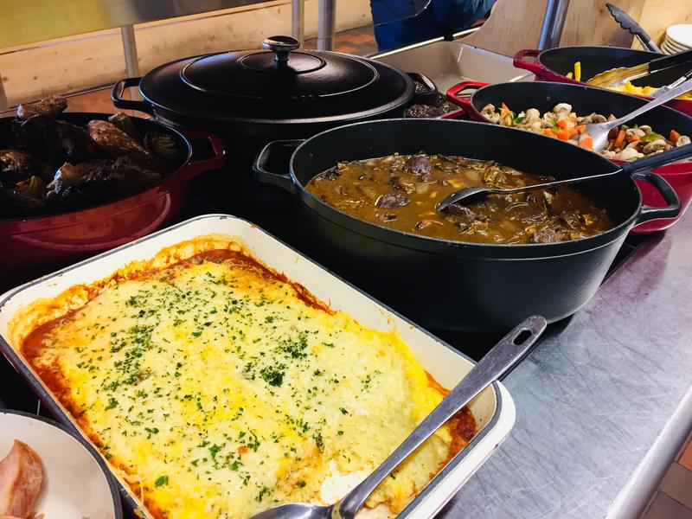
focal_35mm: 29
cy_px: 260
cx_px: 346
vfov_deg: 48.2
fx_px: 580
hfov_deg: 61.7
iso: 64
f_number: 2.2
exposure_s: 1/33
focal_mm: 4.15
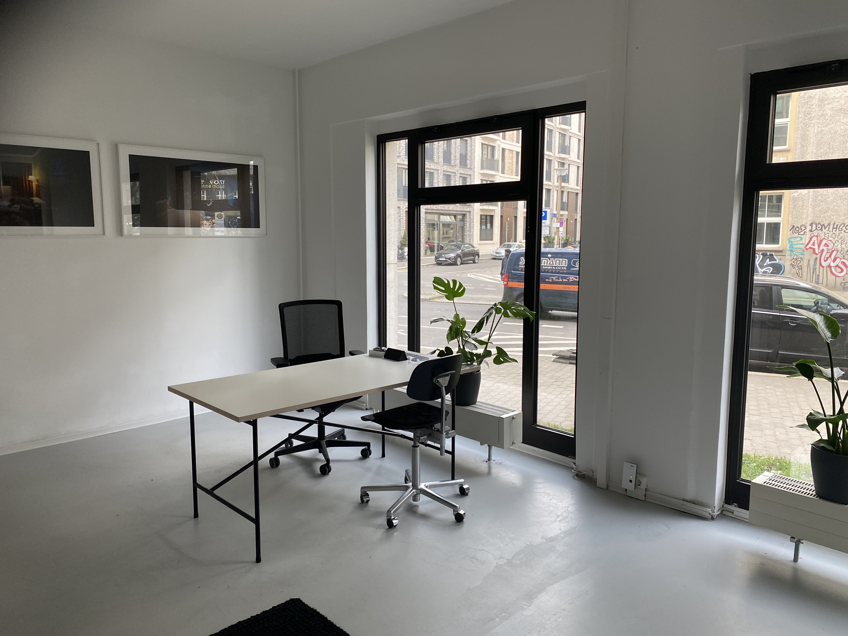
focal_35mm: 26
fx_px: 637
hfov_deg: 67.3
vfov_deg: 53.1
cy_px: 318
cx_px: 424
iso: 125
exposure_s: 1/100
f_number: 1.8
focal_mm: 4.25
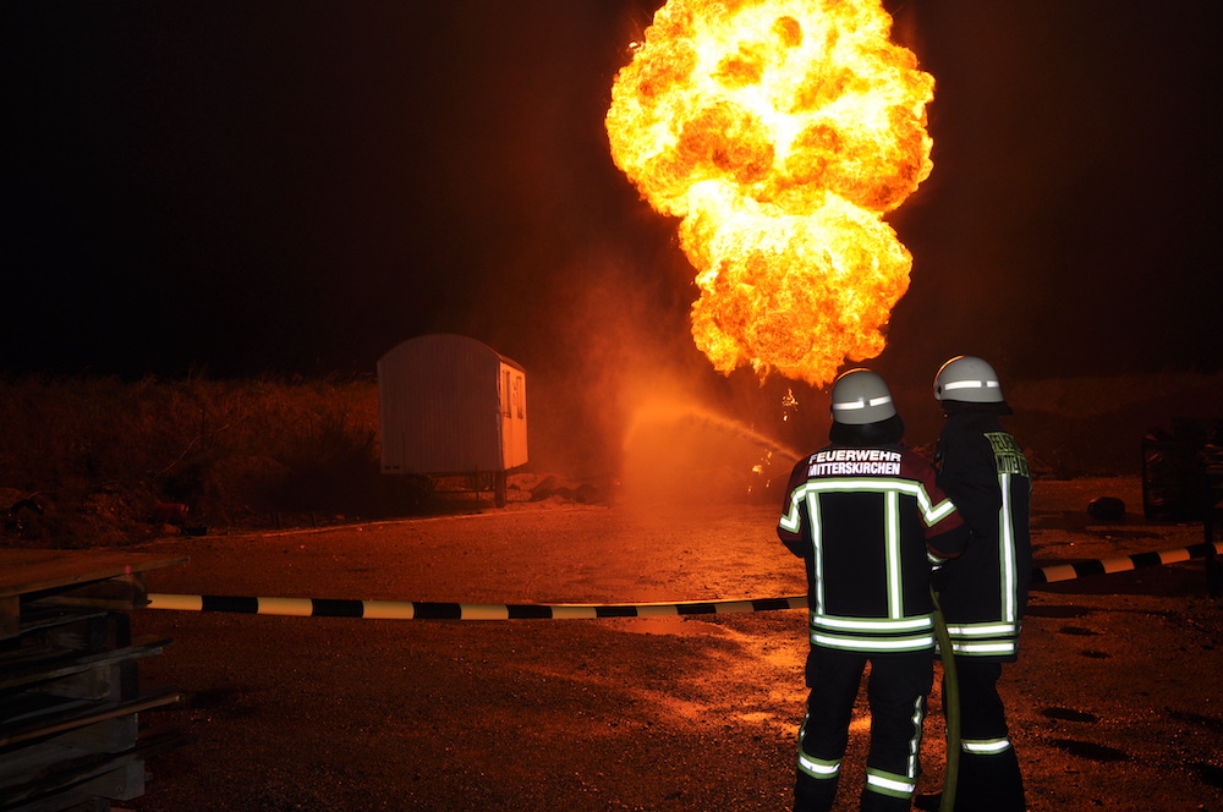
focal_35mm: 39
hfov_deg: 49.6
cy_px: 406
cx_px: 612
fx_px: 1323
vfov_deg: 34.1
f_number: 9
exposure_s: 1/200
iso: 200
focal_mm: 26
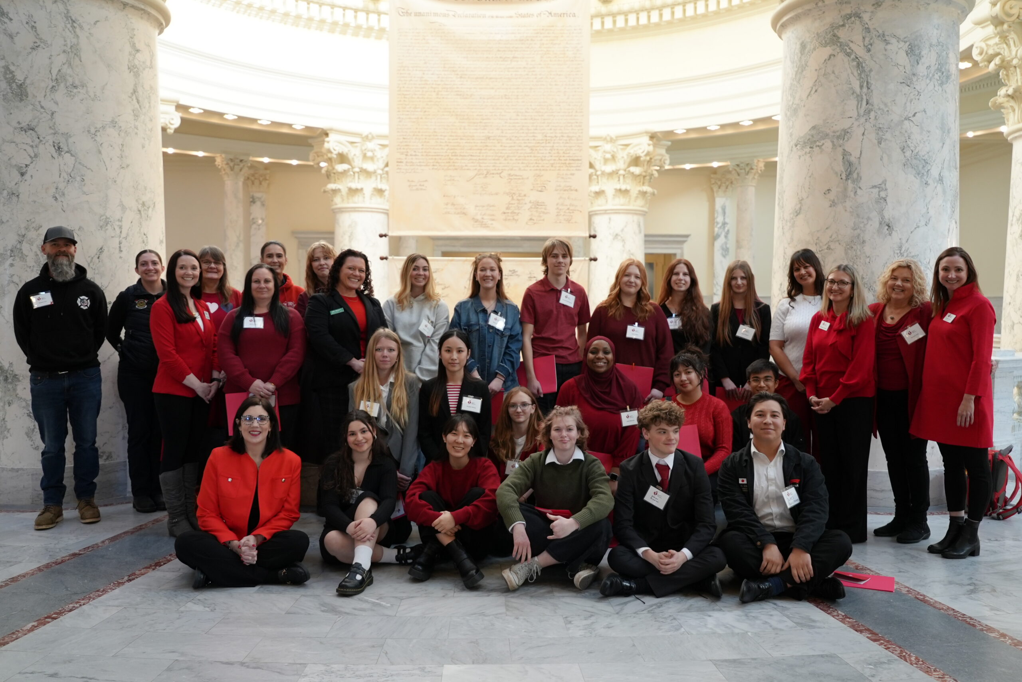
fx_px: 909
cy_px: 341
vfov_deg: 41.2
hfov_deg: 58.7
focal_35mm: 32
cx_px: 511
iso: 2000
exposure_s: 1/160
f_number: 4
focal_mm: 32
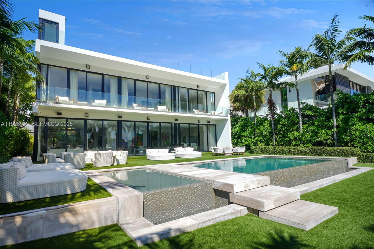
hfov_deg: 84.0
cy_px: 124
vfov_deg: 61.9
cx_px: 187
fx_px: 208
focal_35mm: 20
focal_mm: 20
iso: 80
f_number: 16
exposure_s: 1/50
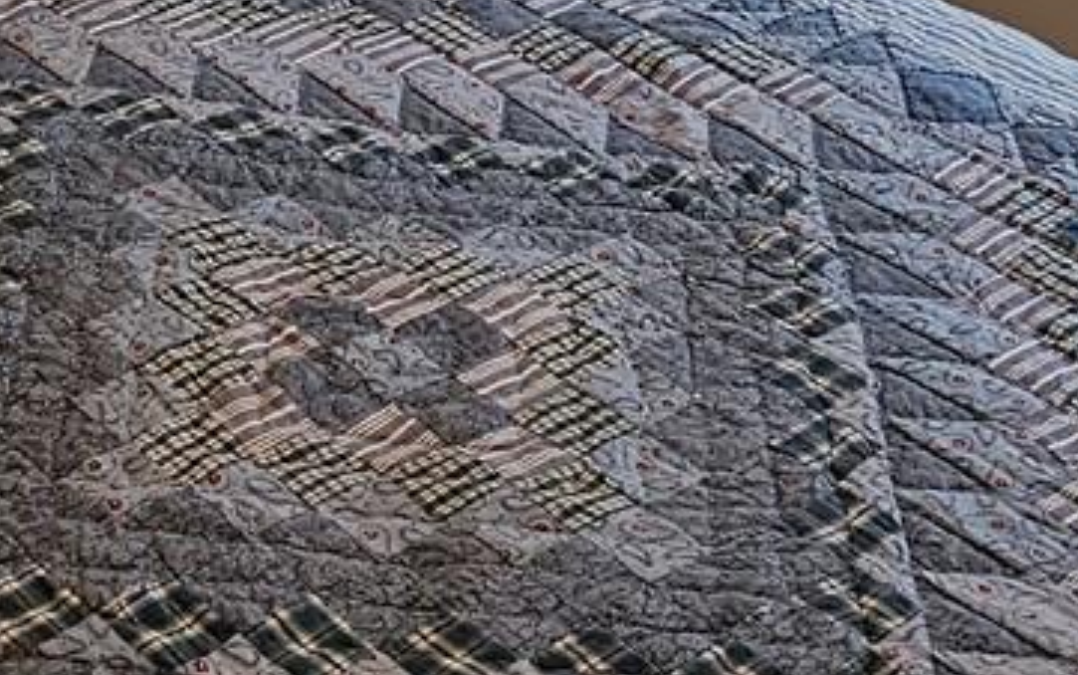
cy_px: -923
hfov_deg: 19.2
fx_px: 3174
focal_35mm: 108
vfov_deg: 10.5
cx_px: 400
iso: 400
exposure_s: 1/120
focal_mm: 6.3
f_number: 1.7
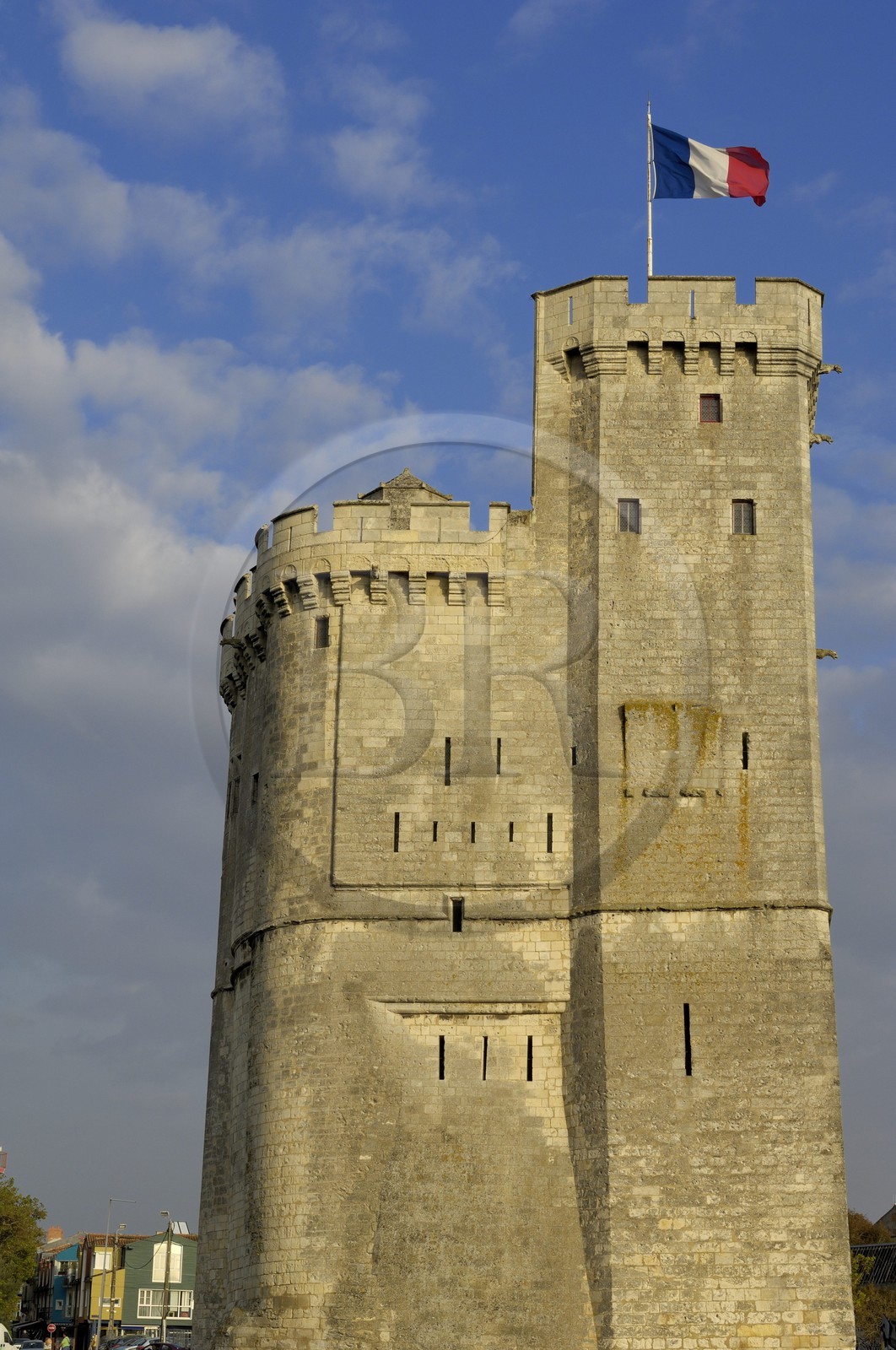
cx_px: 448
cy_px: 675
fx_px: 2247
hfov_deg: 22.6
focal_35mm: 60
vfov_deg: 33.4
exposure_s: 1/160
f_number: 10
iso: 100
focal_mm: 40
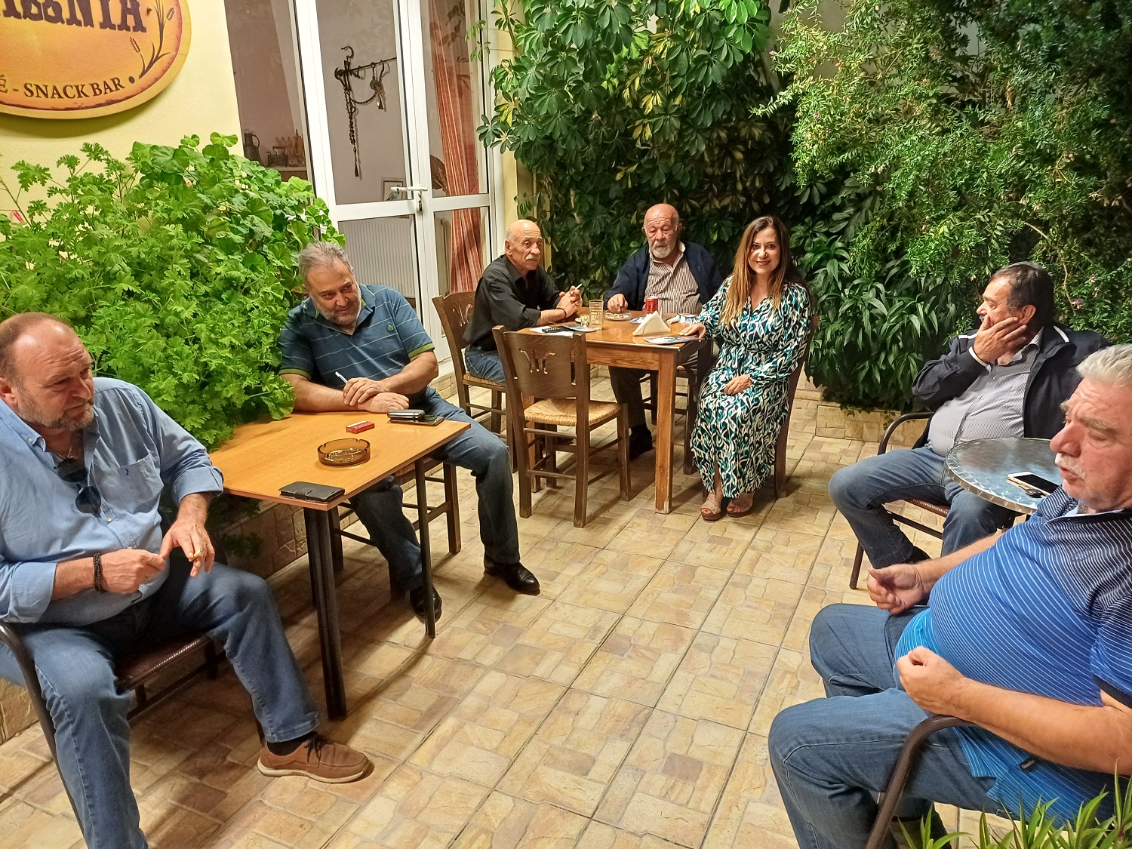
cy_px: 424
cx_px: 566
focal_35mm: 25
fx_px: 818
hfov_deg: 69.4
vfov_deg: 54.9
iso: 500
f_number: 1.8
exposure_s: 1/25
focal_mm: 4.65
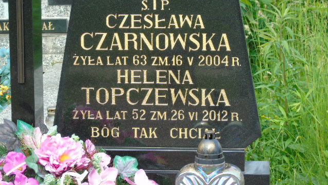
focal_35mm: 136
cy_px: 97
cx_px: 165
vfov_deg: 8.9
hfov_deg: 15.8
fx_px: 1183
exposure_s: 1/125
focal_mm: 22
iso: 80
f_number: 4.6
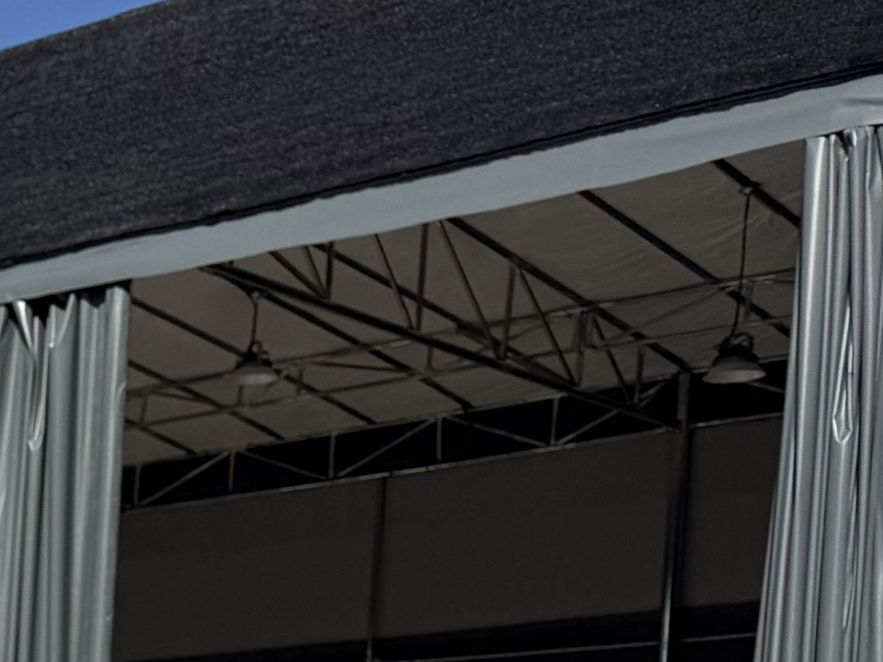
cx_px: -612
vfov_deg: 12.9
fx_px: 2602
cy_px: 1267
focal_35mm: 102
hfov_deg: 16.6
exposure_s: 1/11905
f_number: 1.78
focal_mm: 6.76
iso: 80
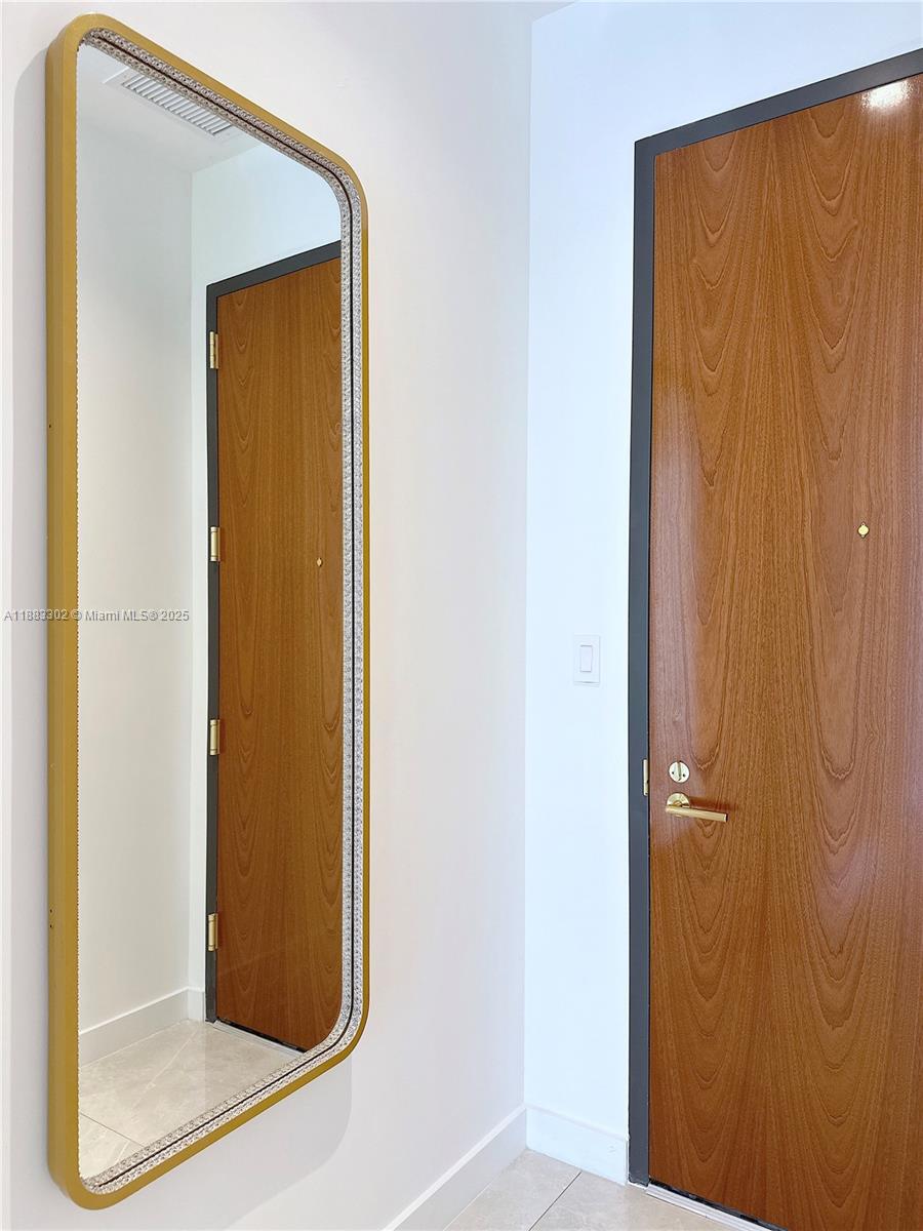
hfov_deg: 56.8
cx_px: 462
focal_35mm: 24
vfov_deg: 71.6
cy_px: 616
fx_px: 853
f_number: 1.78
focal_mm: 6.86
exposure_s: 1/60
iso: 125
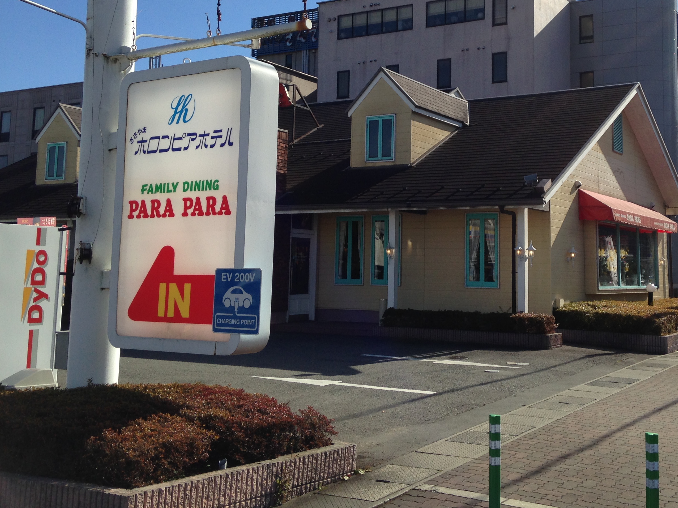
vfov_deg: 31.9
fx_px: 881
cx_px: 460
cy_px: 163
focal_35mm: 45
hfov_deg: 41.5
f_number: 2.4
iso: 50
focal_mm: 4.12
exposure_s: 1/1748
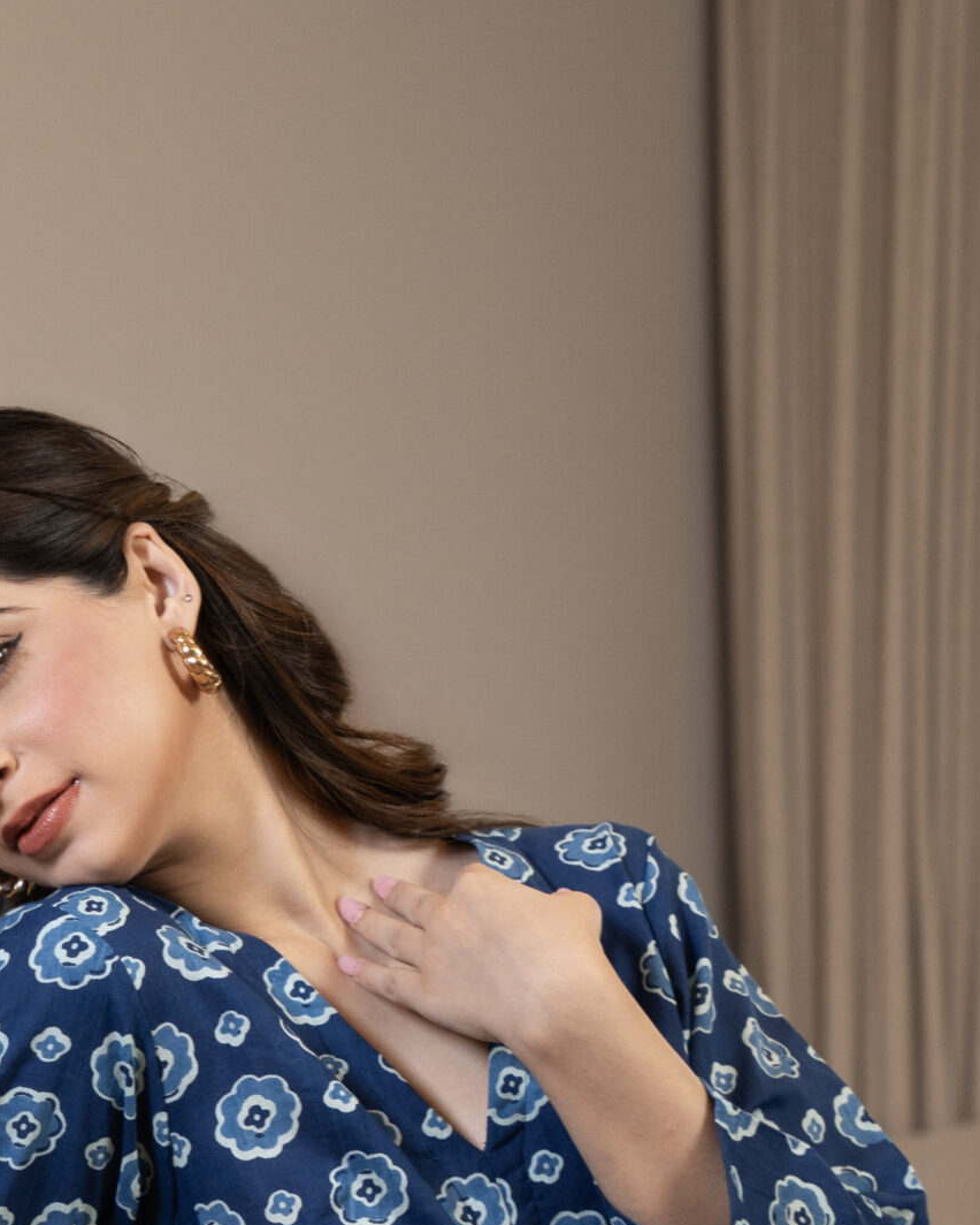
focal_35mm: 158
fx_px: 5725
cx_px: 206
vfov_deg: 12.1
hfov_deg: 9.8
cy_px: 1150
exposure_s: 1/100
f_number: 4.5
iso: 1000
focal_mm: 70
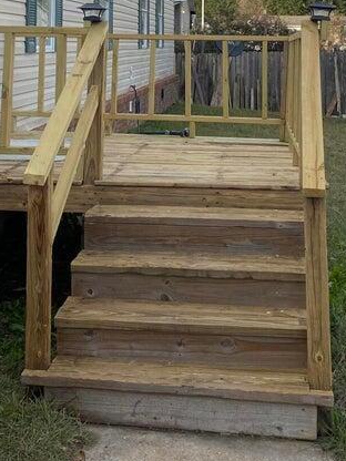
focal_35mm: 64
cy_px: -40
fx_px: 853
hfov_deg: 22.9
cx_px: 138
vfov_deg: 27.8
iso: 32
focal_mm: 4.25
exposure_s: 1/1678
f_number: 1.8
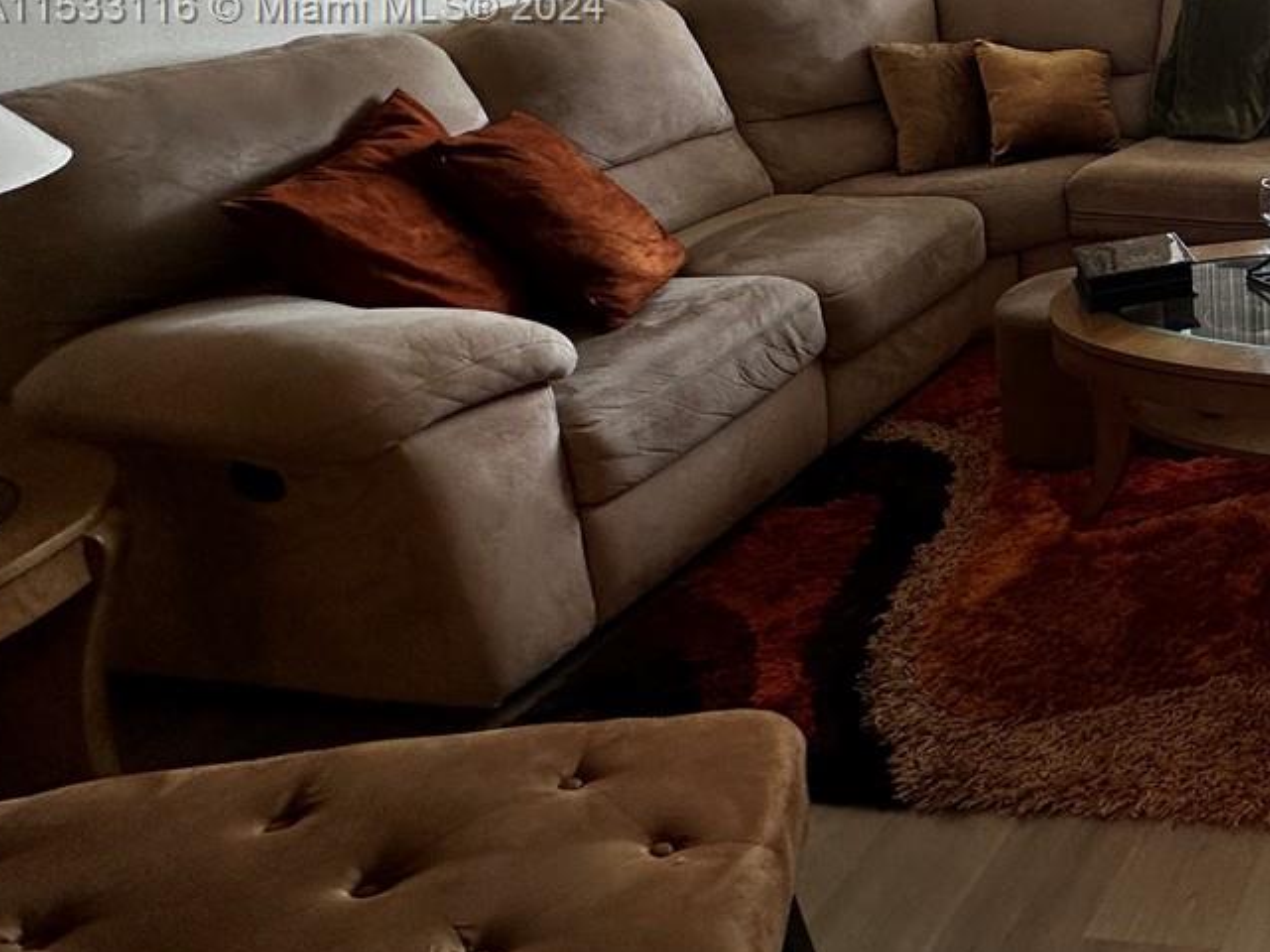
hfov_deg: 37.9
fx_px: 1284
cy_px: 10
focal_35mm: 35
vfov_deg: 36.7
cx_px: 1558
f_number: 2.2
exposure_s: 1/120
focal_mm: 2.22
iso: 50
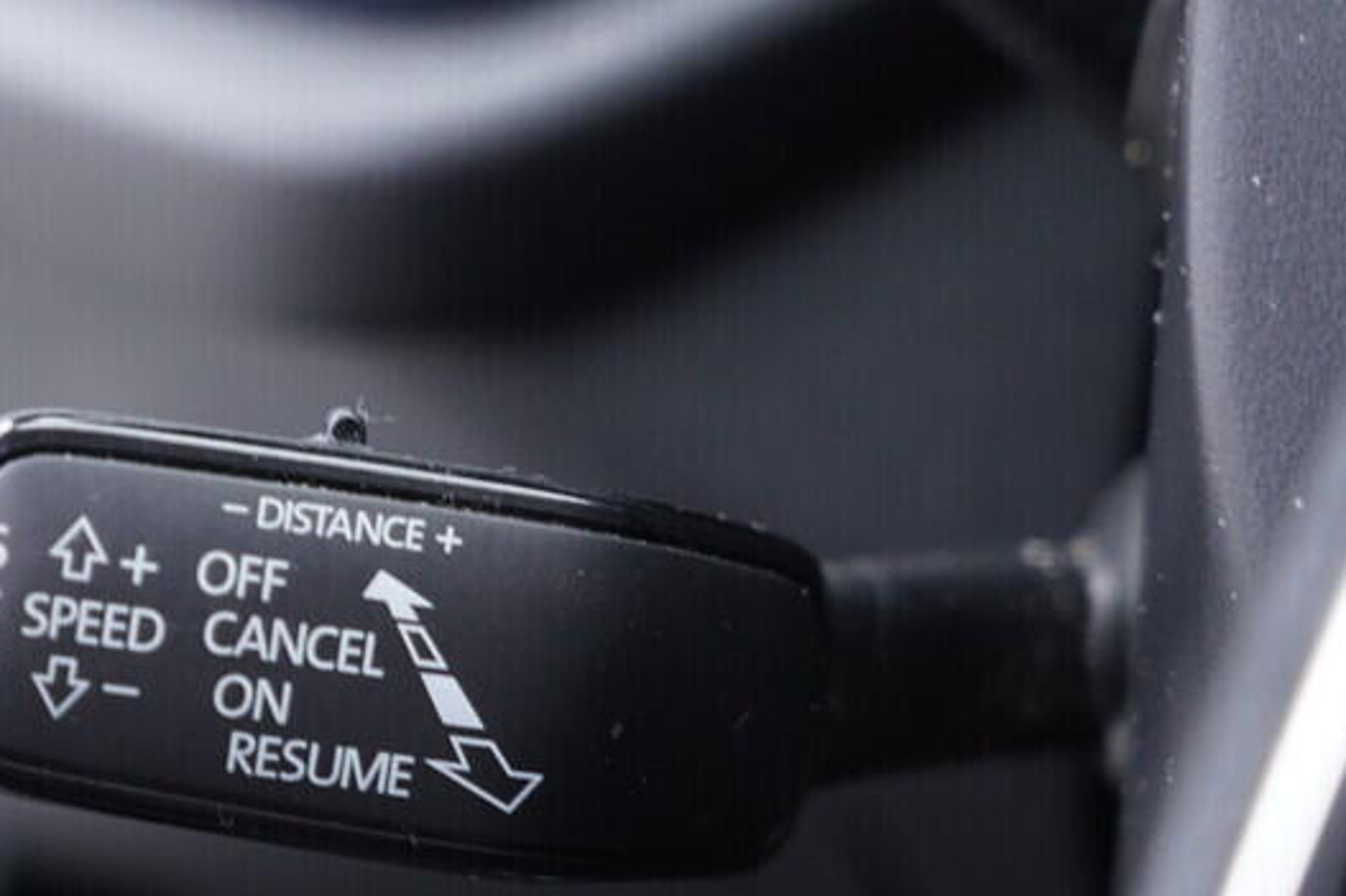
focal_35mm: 70
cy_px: 583
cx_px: 381
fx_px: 2616
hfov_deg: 28.5
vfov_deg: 19.4
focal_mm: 24
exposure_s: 1/40
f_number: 2.8
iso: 500
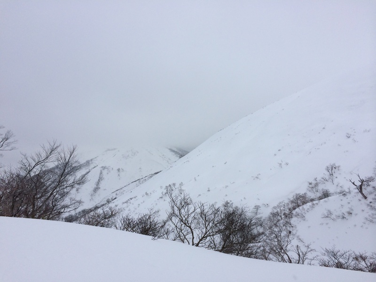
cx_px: 188
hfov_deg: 60.0
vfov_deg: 46.8
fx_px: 326
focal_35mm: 30
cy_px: 141
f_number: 2.2
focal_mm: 4.12
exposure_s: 1/5128
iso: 40
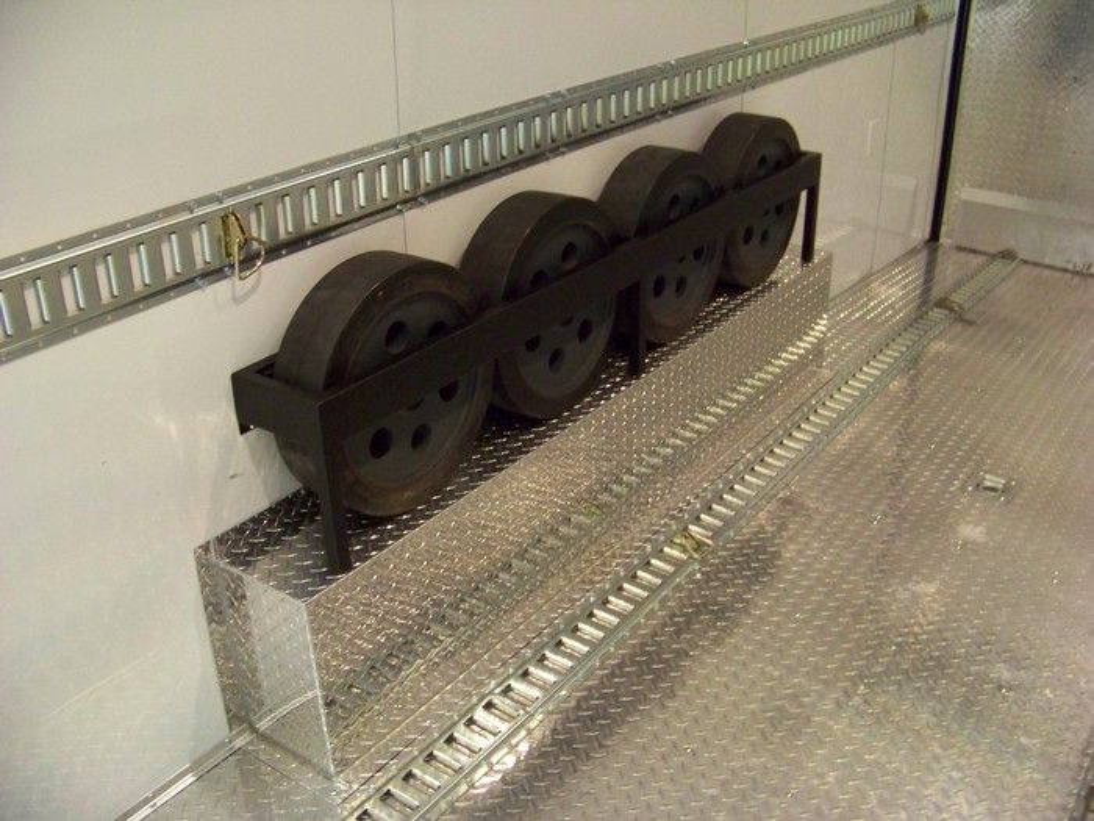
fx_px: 1138
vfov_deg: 39.7
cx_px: 547
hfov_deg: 51.4
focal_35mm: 36
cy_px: 410
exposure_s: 1/8
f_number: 2.8
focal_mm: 5.85
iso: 400
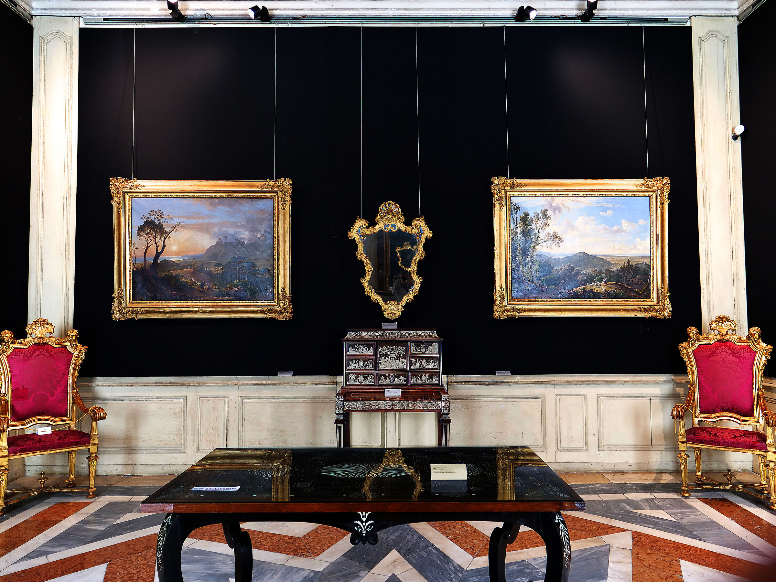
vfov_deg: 56.8
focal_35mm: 24
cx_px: 388
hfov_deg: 71.6
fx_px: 538
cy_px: 291
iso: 200
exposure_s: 1/6
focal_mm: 12
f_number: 2.8
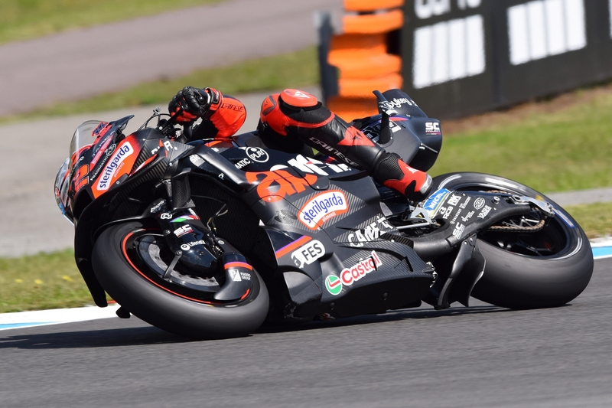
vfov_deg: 2.3
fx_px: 10197
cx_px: 306
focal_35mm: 600
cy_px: 204
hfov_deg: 3.4
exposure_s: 1/1600
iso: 400
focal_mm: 400
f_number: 6.3
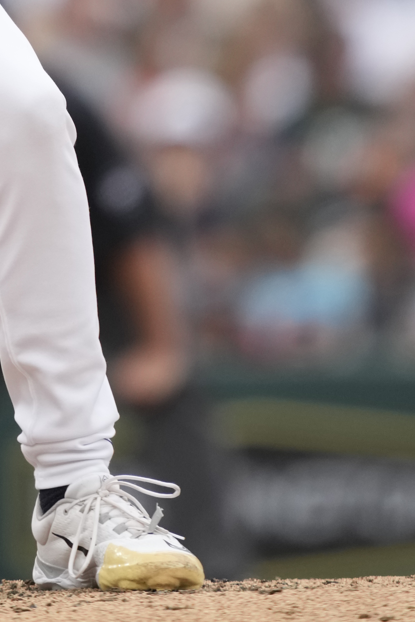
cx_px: -118
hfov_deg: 0.7
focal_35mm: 1872
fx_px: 32372
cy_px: -359
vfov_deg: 1.1
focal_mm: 560
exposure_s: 1/2500
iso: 1000
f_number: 4
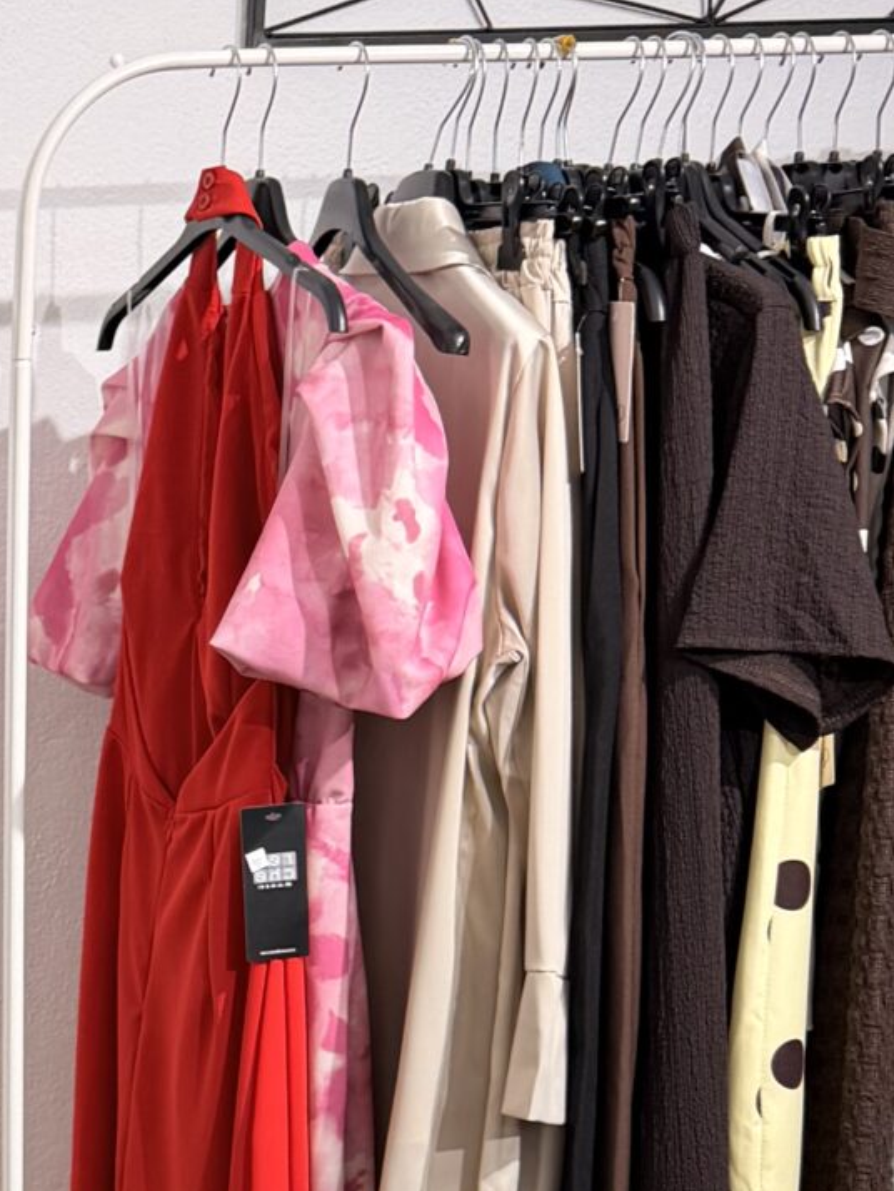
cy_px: 1051
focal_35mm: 86
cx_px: -519
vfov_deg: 22.3
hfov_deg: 15.6
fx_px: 2960
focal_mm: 6.76
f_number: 1.78
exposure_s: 1/100
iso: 80
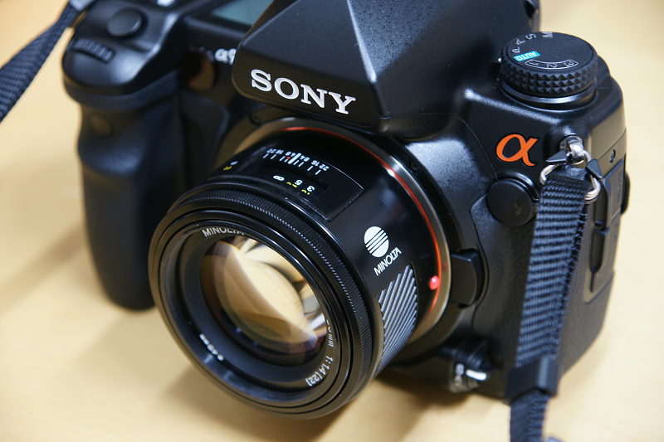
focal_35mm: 90
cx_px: 332
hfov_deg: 22.6
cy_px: 221
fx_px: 1660
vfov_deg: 15.2
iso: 400
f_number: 4.5
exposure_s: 1/6
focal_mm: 60
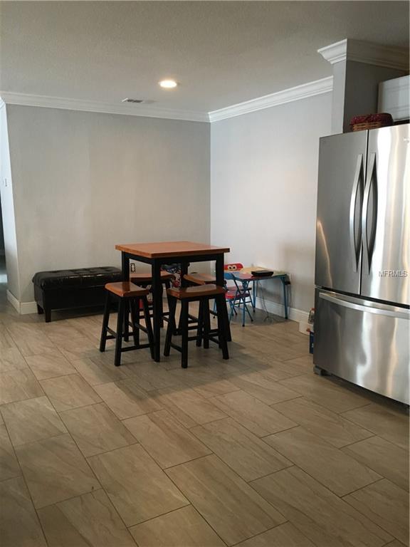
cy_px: 274
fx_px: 458
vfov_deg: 61.7
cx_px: 205
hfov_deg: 48.2
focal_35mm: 29
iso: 200
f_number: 2.2
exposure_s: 1/24
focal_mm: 4.15
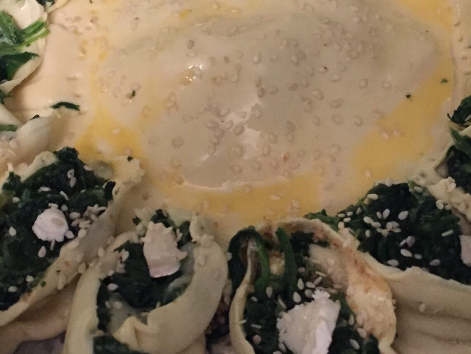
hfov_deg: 29.8
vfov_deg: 22.5
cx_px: 264
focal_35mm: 65
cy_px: 125
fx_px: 885
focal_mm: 4.15
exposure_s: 1/17
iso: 320
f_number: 2.2
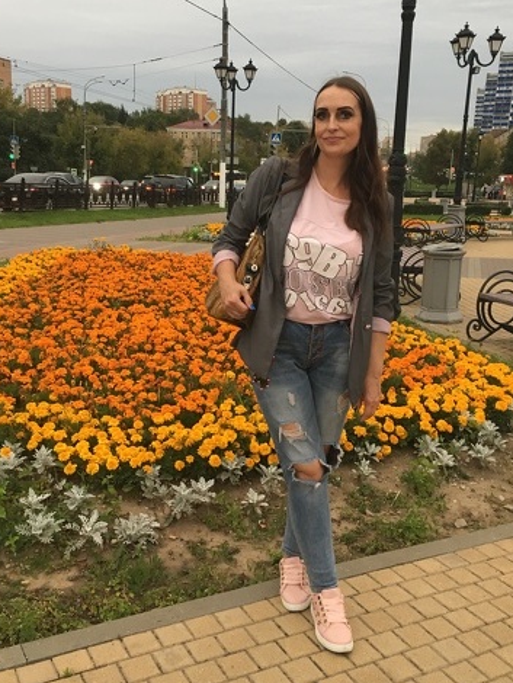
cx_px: 235
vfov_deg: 50.1
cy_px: 328
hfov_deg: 38.7
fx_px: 730
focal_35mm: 37
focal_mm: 4.15
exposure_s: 1/33
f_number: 2.2
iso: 50
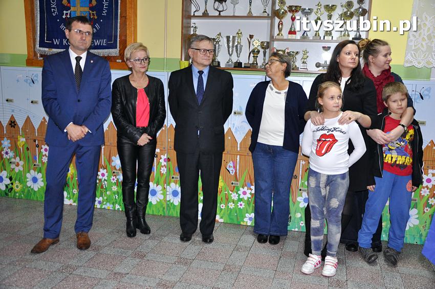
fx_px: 453
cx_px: 218
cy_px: 144
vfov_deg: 35.4
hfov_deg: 51.3
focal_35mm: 38
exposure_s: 1/60
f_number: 4.5
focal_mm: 25
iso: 1000
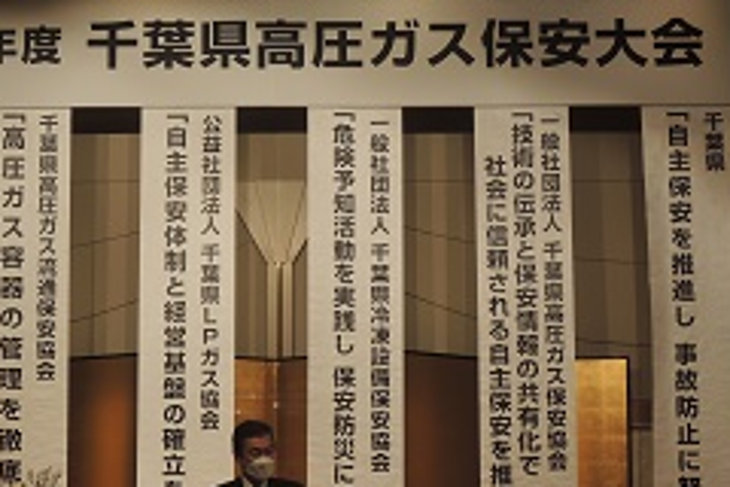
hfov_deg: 18.7
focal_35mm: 109
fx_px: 2210
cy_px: 314
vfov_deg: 12.6
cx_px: 243
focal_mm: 12.5
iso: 180
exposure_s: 1/100
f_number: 4.5
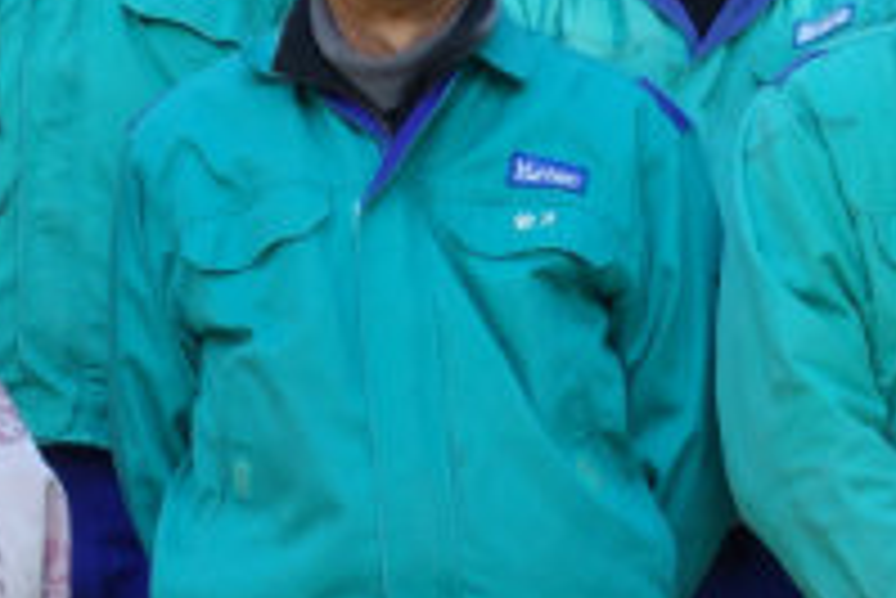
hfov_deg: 10.8
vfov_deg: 7.1
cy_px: 886
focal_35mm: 190
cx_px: 504
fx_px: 4732
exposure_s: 1/100
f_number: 3.2
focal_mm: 13.6
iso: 125
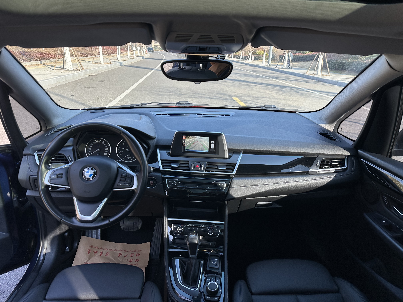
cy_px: 151
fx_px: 279
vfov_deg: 56.8
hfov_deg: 71.6
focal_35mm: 24
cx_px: 202
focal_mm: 6.86
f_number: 1.78
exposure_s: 1/529
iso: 80
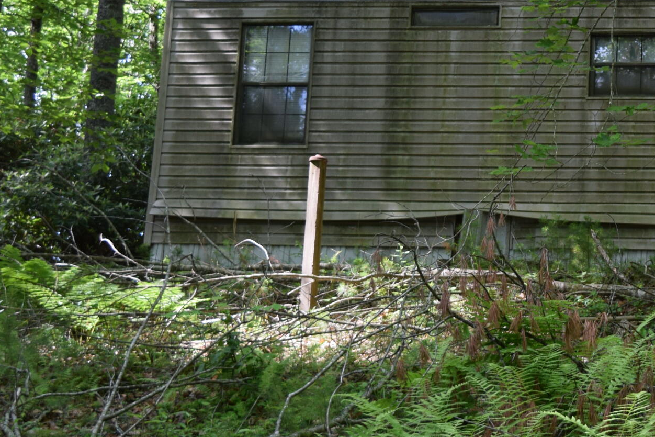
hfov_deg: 17.2
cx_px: 706
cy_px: 190
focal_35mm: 115
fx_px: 2092
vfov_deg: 11.9
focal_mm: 32
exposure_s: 1/160
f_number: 6.3
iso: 400
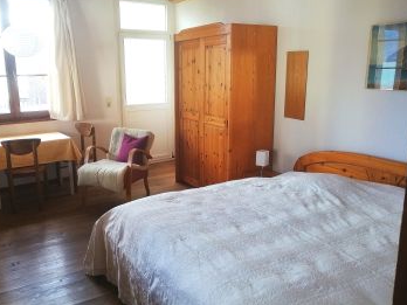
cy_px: 146
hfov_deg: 58.2
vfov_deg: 45.4
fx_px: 364
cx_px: 179
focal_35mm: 31
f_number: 1.8
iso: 64
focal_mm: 3.95
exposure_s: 1/100
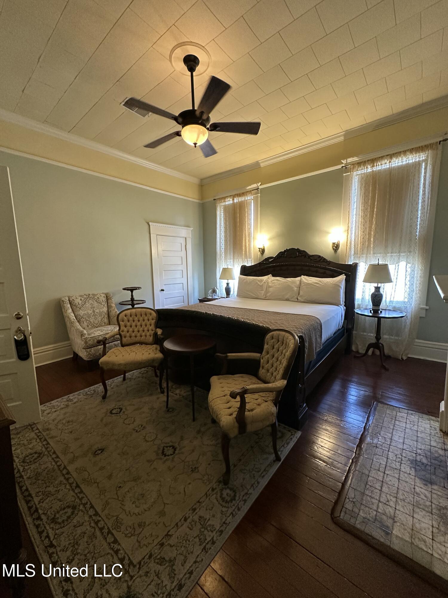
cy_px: 299
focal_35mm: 14
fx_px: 242
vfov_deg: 102.1
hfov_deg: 85.7
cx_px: 224
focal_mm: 2.22
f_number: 2.2
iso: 320
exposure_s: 1/60
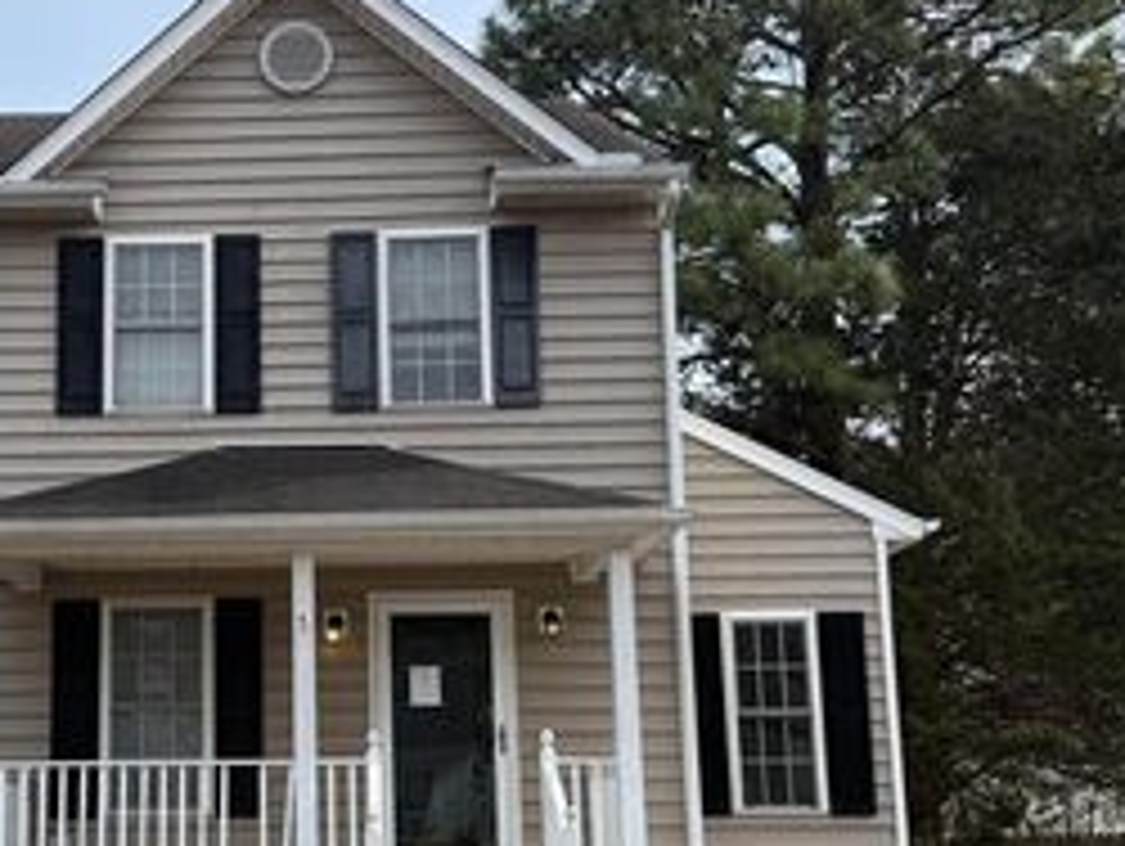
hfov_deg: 38.4
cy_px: 565
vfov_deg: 30.1
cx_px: 261
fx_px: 1561
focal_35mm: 48
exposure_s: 1/3279
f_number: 1.78
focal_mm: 6.76
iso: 80
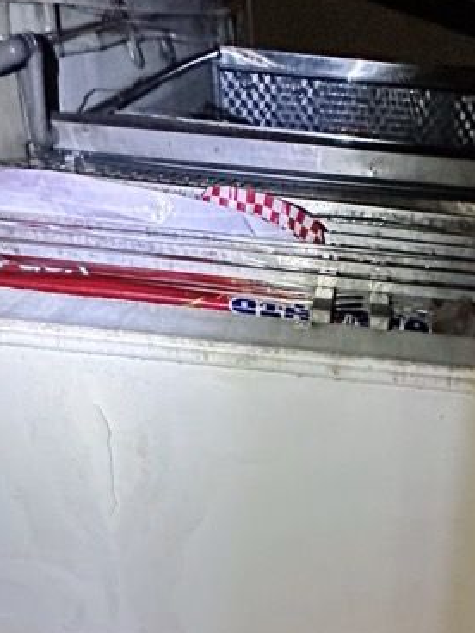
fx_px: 714
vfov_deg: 32.7
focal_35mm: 39
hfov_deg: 36.2
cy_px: 860
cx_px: 341
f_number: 2.2
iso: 640
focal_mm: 2.22
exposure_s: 1/50
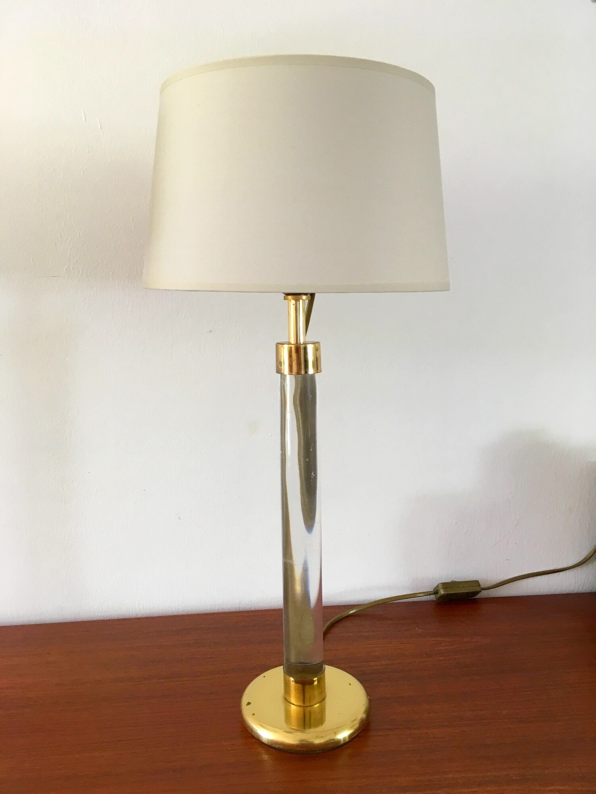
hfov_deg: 48.2
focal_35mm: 29
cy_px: 397
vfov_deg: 61.7
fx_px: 666
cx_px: 298
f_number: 2.2
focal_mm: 4.15
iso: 80
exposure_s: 1/33
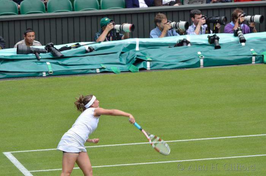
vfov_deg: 3.4
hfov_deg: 5.1
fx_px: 2985
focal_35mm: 405
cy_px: 88
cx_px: 133
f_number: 5.3
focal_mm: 270
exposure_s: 1/500
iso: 160
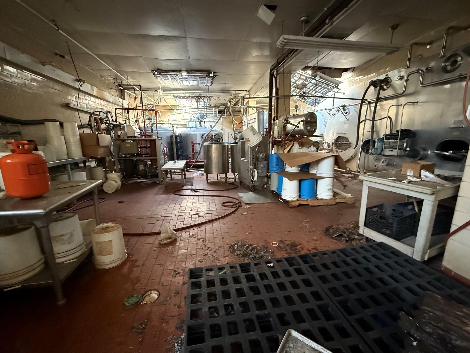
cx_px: 235
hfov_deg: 98.2
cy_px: 181
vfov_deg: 81.7
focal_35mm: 15
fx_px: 204
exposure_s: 1/47
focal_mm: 2.22
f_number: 2.2
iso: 1600
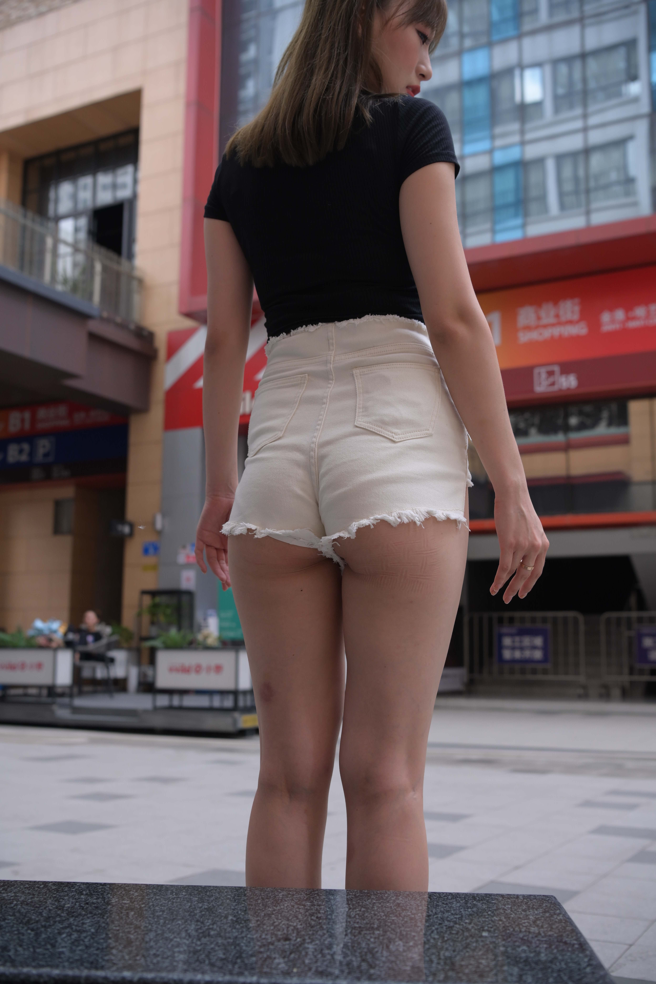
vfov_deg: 50.7
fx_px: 1039
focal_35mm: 38
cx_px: 328
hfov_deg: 35.1
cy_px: 492
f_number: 4.5
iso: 500
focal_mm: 38
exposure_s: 1/250
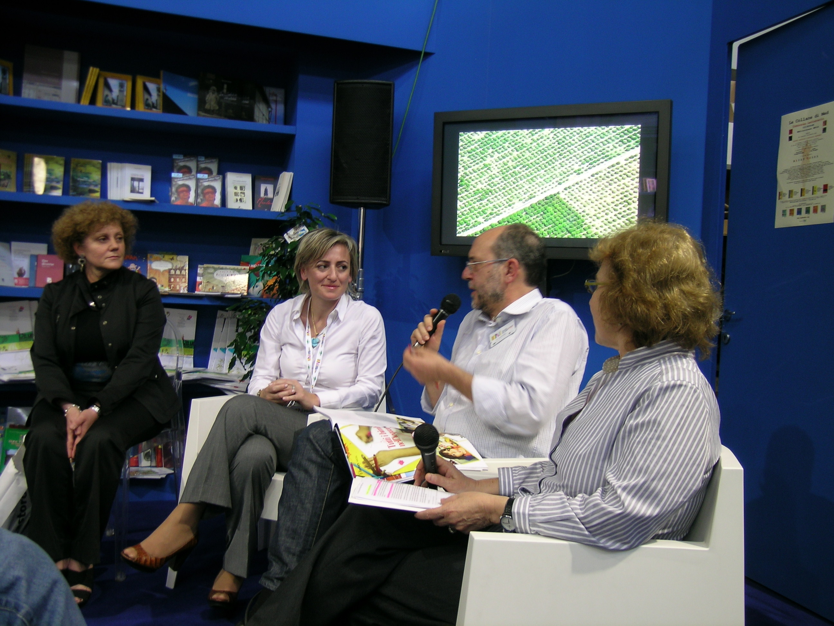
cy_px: 313
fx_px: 843
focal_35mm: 35
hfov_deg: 52.6
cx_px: 417
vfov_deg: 40.7
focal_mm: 7.2
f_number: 3
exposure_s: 1/11.9
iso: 50
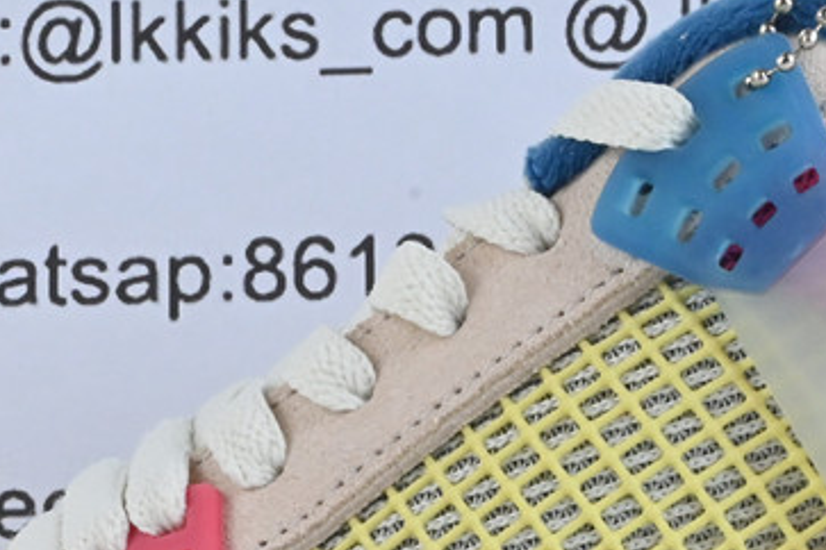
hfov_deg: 10.6
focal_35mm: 194
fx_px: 4443
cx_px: 528
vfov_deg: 7.1
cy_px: 539
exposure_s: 1/25
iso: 1250
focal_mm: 39
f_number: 22
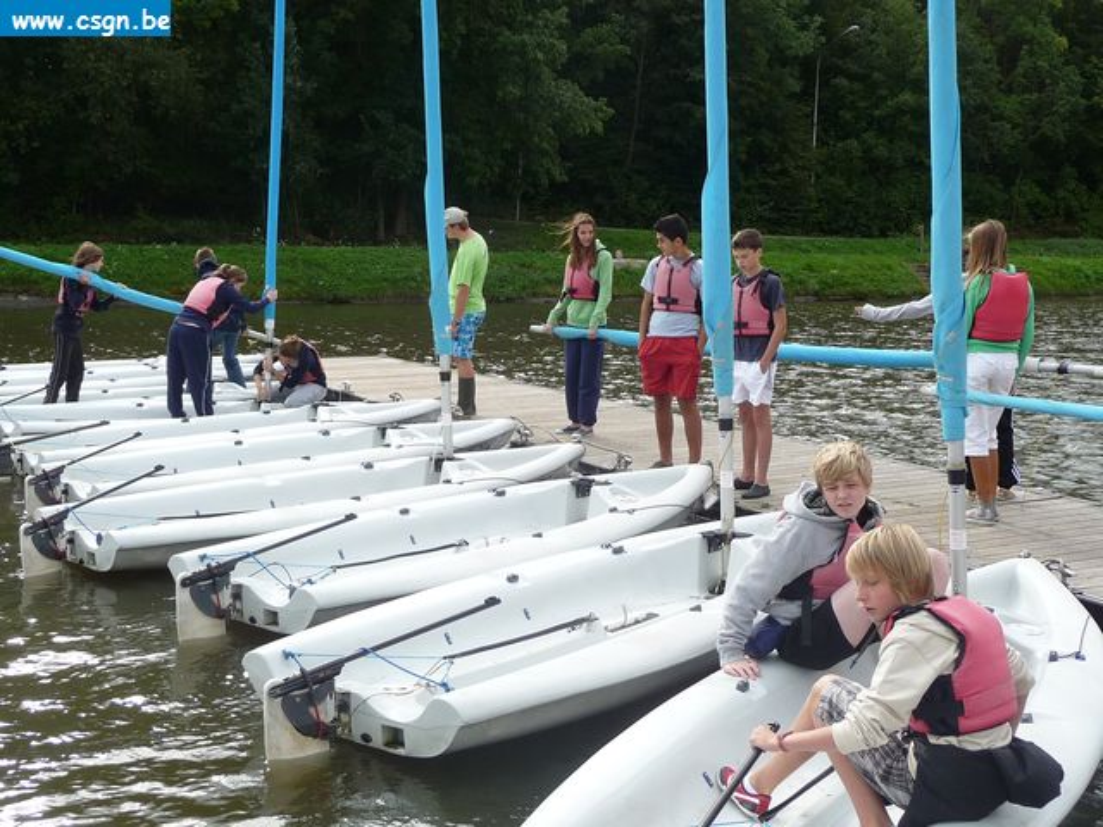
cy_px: 414
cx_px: 552
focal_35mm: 43
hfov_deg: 43.9
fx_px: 1370
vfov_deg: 33.6
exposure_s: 1/320
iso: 100
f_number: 3.5
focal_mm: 5.3
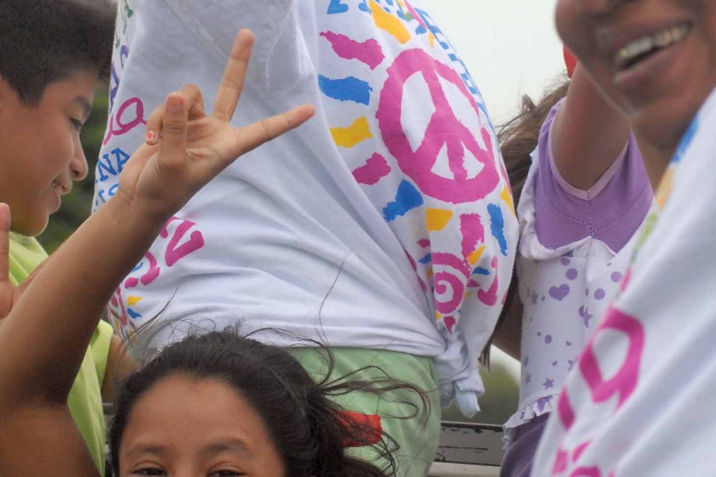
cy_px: 77
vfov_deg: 4.3
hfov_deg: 6.5
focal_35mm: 317
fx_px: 6303
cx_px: 314
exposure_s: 1/1250
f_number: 9
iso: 500
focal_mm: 80
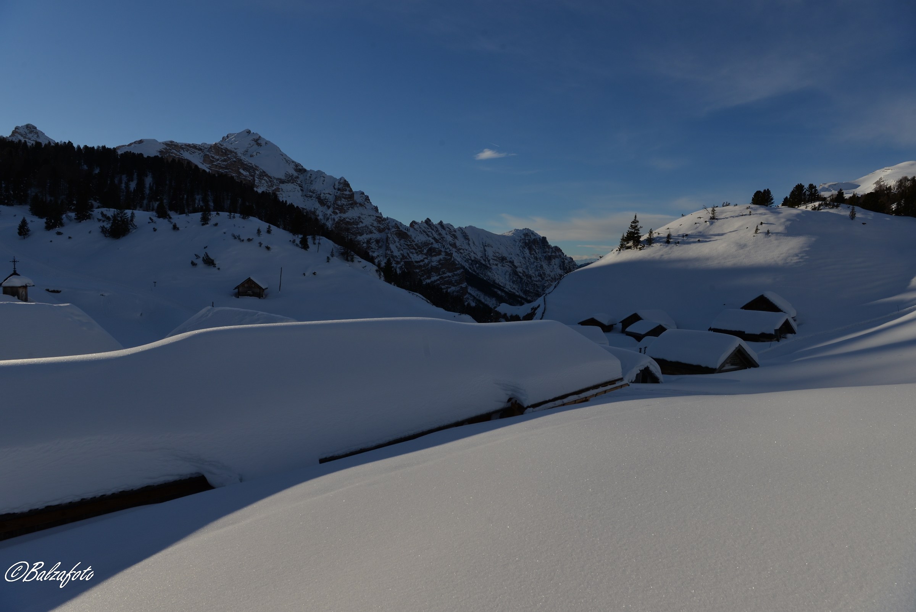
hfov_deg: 73.7
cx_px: 458
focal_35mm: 24
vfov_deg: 53.2
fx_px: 611
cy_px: 306
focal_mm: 24
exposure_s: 1/800
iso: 125
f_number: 11
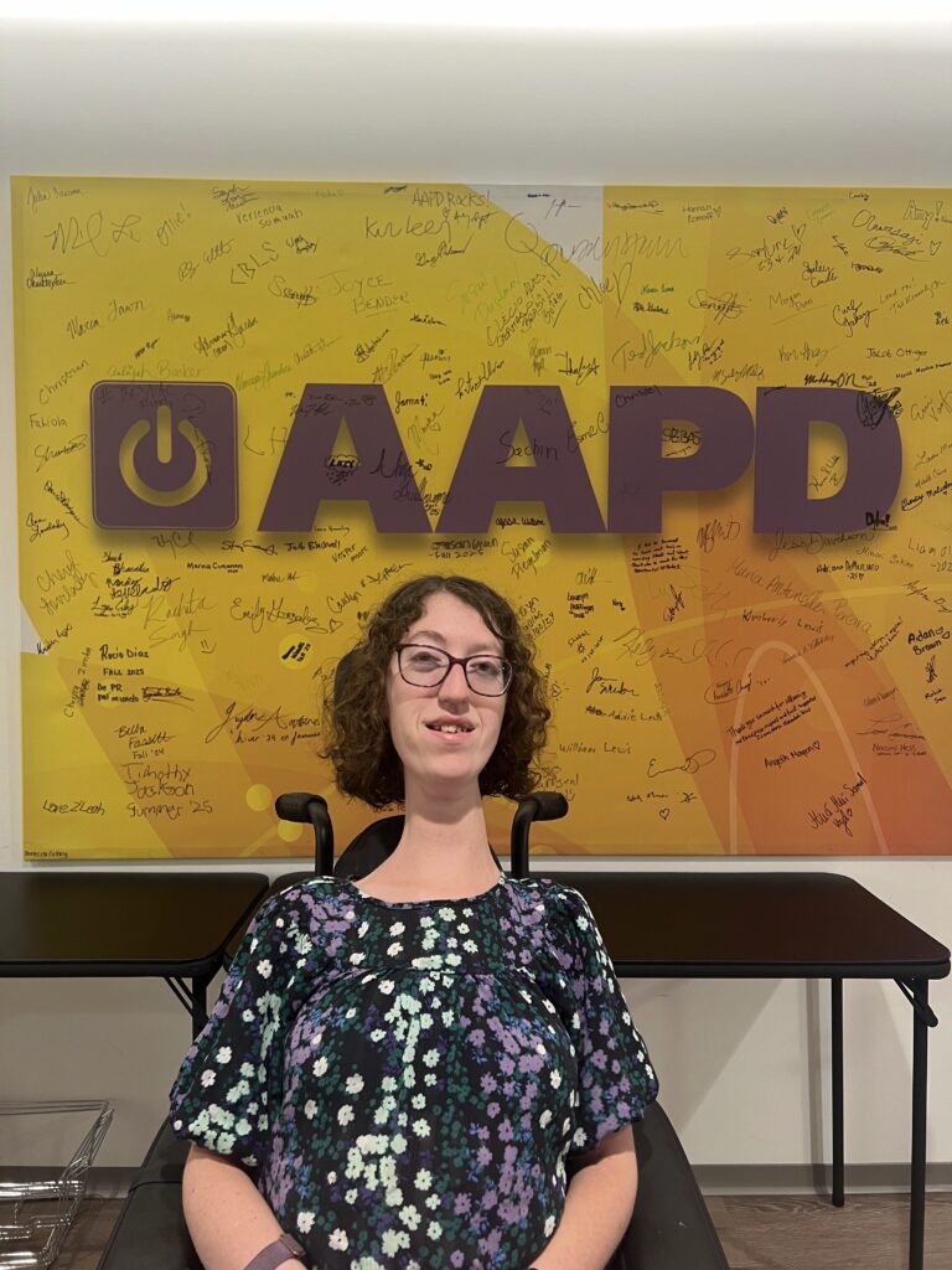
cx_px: 476
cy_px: 635
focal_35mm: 26
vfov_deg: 67.3
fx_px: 953
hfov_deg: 53.1
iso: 125
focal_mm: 5.7
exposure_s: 1/50
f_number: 1.5
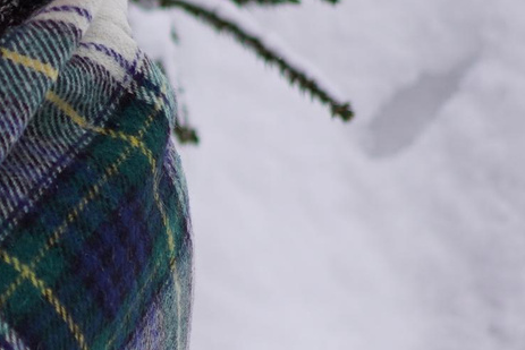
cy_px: 72
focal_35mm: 304
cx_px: -742
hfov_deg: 6.4
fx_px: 4434
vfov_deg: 4.5
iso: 100
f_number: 1.8
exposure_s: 1/640
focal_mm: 55
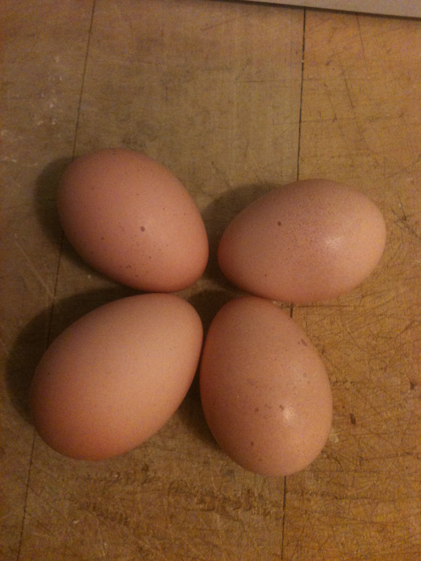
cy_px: 280
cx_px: 210
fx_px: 568
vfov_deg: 52.6
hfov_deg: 40.7
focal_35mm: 35
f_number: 2.8
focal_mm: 3.85
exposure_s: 1/15
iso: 250
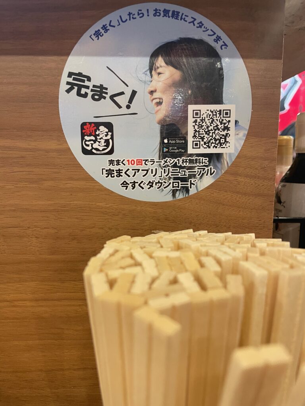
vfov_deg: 67.3
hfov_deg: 53.1
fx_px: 305
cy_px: 203
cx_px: 152
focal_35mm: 26
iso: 200
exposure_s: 1/50
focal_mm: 4.2
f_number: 1.6
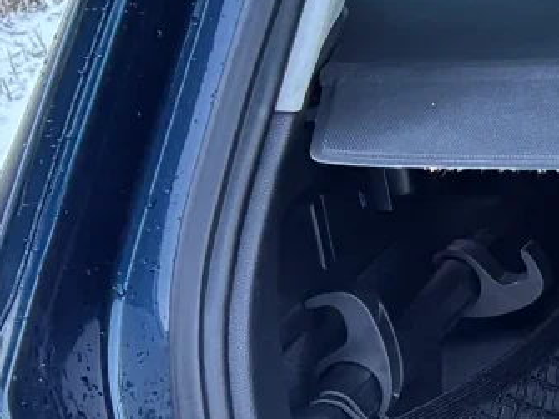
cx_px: 1318
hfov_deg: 11.2
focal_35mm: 149
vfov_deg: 9.3
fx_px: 2405
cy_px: 863
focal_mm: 5.96
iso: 125
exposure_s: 1/115
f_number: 1.6
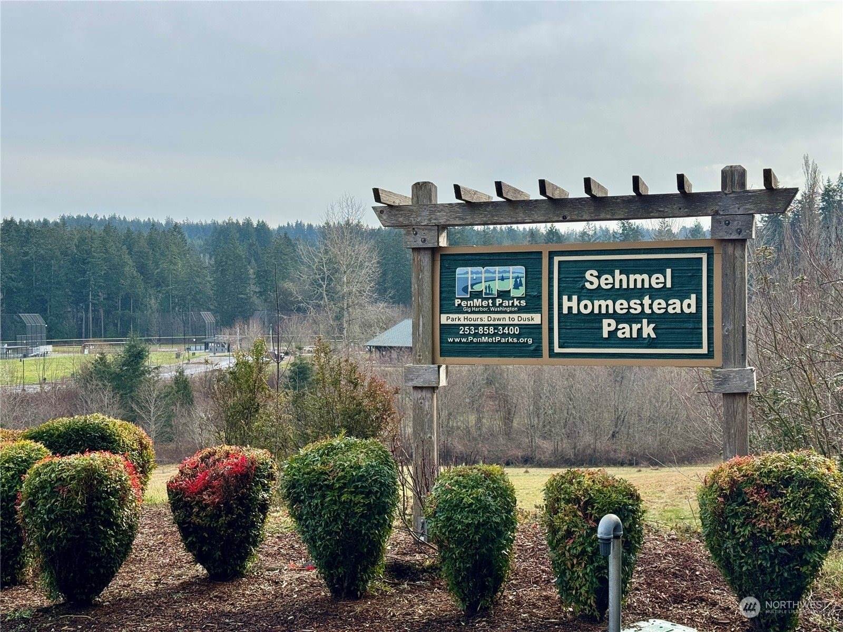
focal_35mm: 48
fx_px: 1169
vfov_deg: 30.3
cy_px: 316
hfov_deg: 39.7
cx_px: 422
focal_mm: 6.76
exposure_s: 1/3425
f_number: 1.78
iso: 64
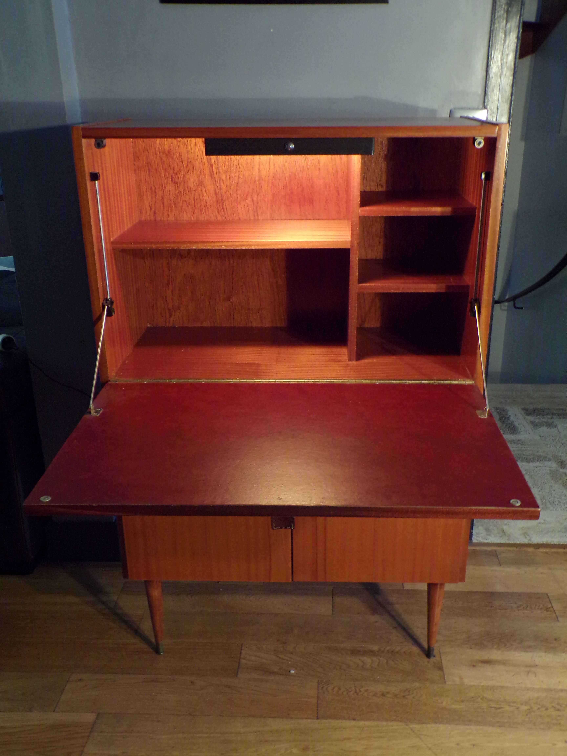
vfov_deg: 56.8
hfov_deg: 44.2
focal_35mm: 32
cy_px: 378
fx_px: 699
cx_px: 284
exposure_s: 1/17
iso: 460
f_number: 3.2
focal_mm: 5.8
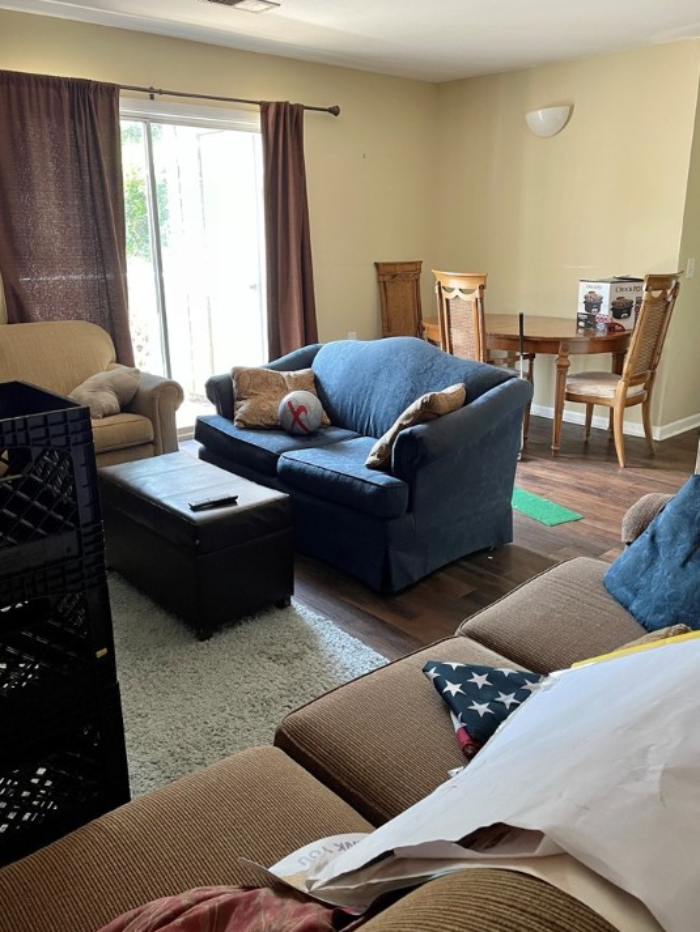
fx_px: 755
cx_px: 359
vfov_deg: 63.4
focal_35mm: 28
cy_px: 444
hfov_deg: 49.8
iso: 250
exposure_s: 1/60
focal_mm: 4.2
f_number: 1.6
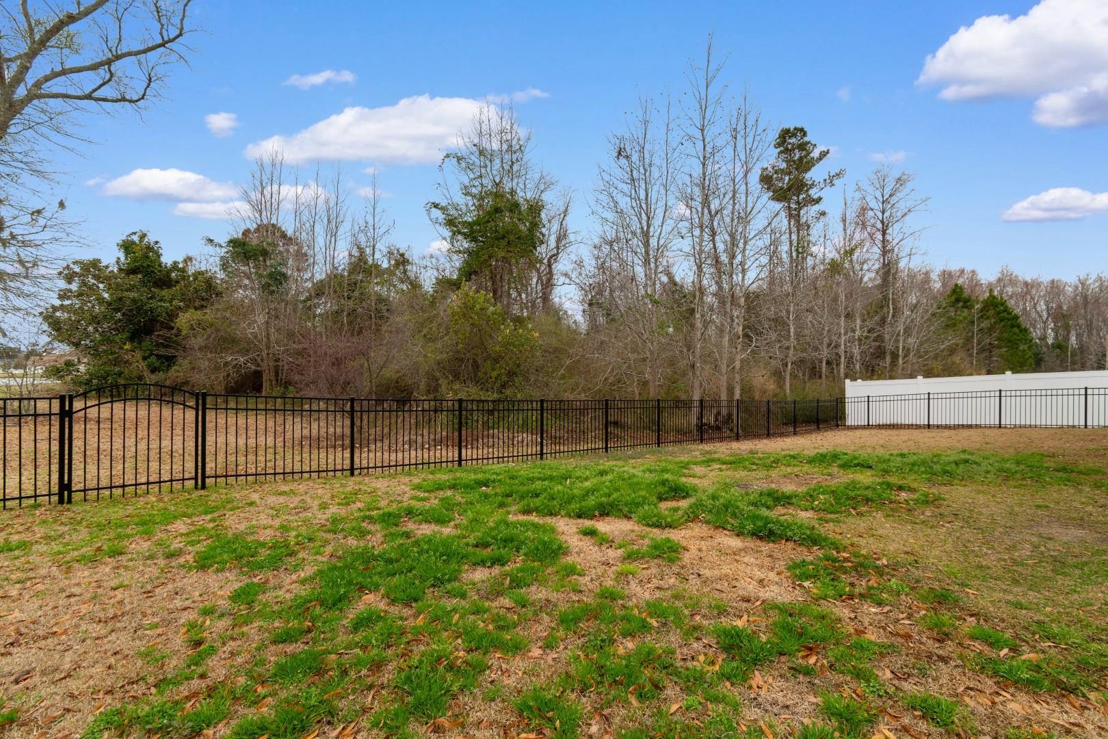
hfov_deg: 100.4
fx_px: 462
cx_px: 554
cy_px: 370
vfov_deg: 77.3
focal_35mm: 15
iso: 100
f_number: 7.1
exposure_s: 1/200
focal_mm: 10
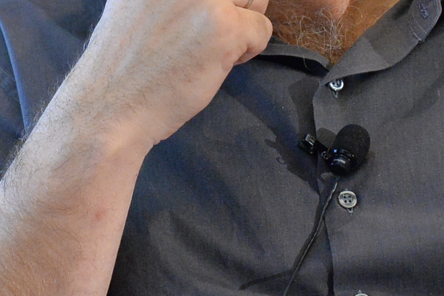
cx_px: 207
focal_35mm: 541
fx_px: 6669
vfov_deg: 2.5
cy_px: -105
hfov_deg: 3.8
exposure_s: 1/125
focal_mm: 190
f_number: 4
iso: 8000
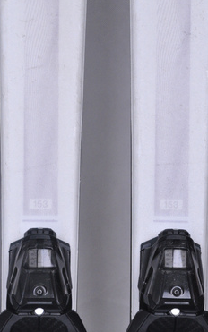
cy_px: 157
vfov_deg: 10.8
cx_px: 106
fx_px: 1764
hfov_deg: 6.7
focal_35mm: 195
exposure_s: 1/125
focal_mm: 105
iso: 3200
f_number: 9.5
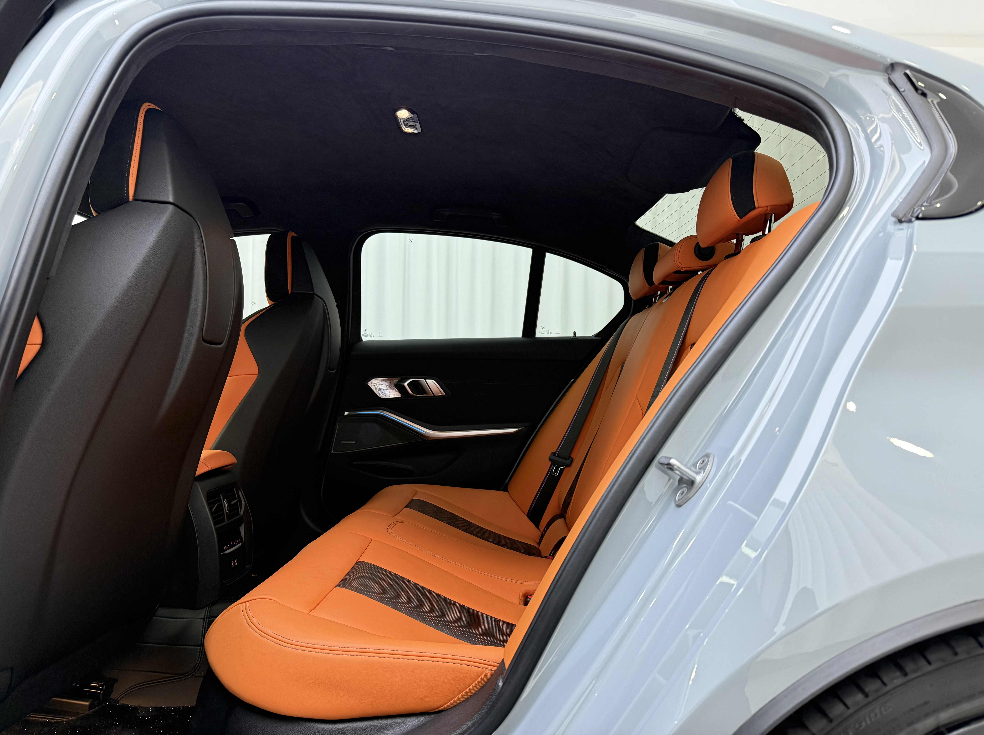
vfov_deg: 56.7
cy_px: 368
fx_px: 681
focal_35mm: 24
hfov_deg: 71.7
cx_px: 492
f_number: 1.78
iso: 320
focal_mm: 6.76
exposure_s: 1/50
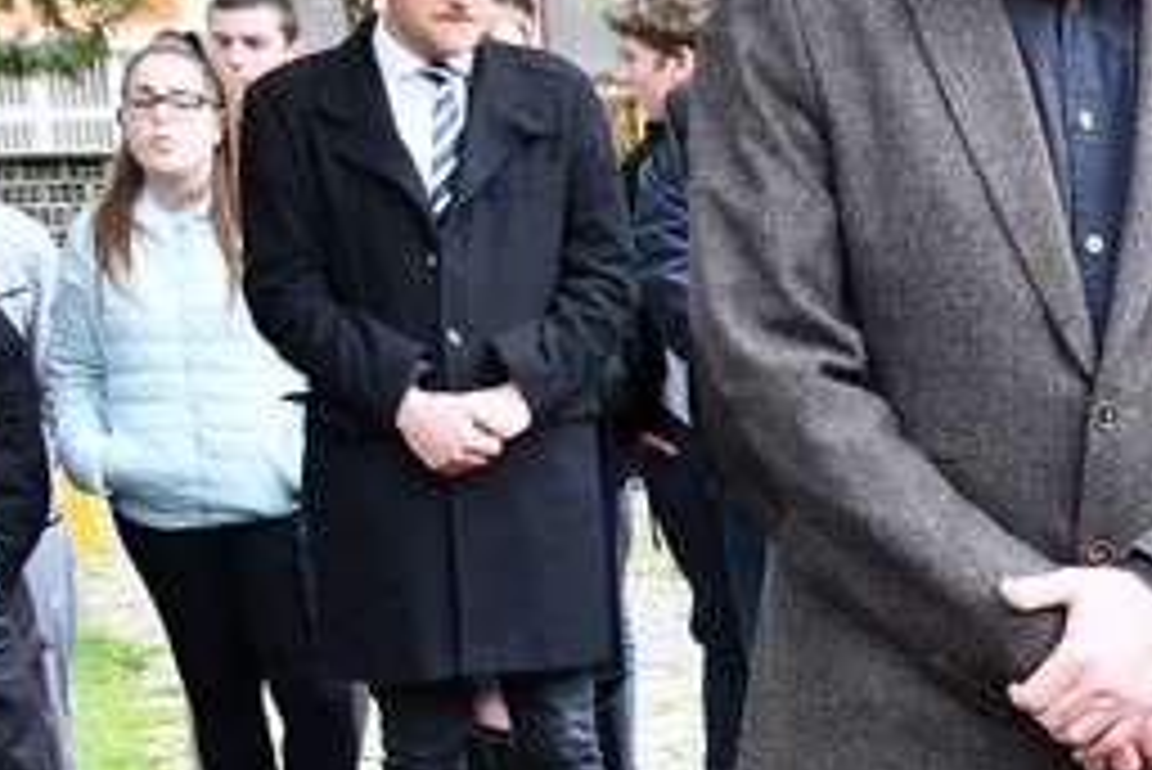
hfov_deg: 16.9
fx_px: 3458
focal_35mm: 108
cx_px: 1804
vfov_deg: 12.2
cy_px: 1101
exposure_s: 1/250
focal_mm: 18
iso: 560
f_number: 3.5
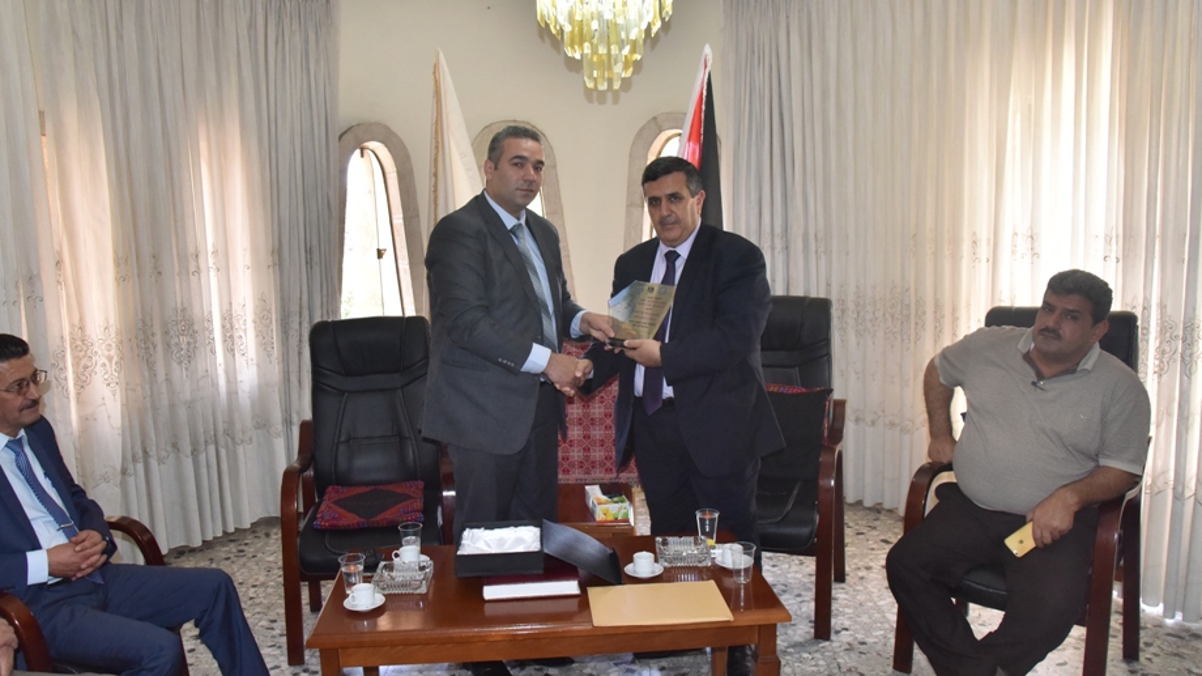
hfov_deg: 67.8
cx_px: 546
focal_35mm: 28
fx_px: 892
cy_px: 346
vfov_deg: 41.5
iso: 2500
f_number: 6.3
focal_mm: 24
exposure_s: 1/250
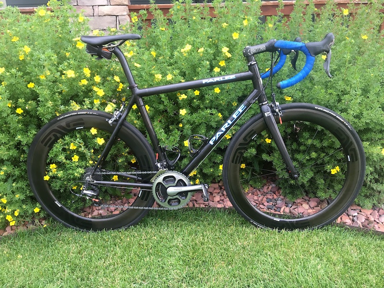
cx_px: 192
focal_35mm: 29
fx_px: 322
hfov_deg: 61.7
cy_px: 144
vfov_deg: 48.2
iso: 25
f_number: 2.2
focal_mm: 4.15
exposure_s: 1/30
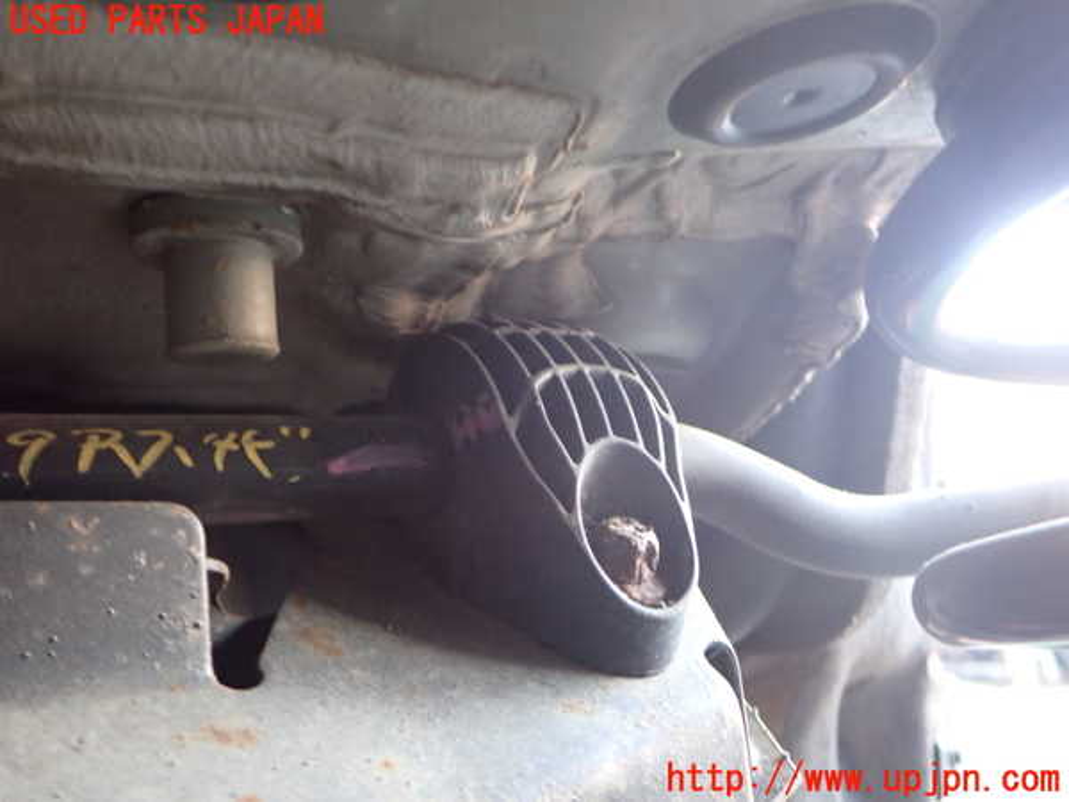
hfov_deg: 60.0
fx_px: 926
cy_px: 401
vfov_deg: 46.8
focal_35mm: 30
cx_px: 534
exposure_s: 1/30
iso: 800
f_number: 2.3
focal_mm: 5.4
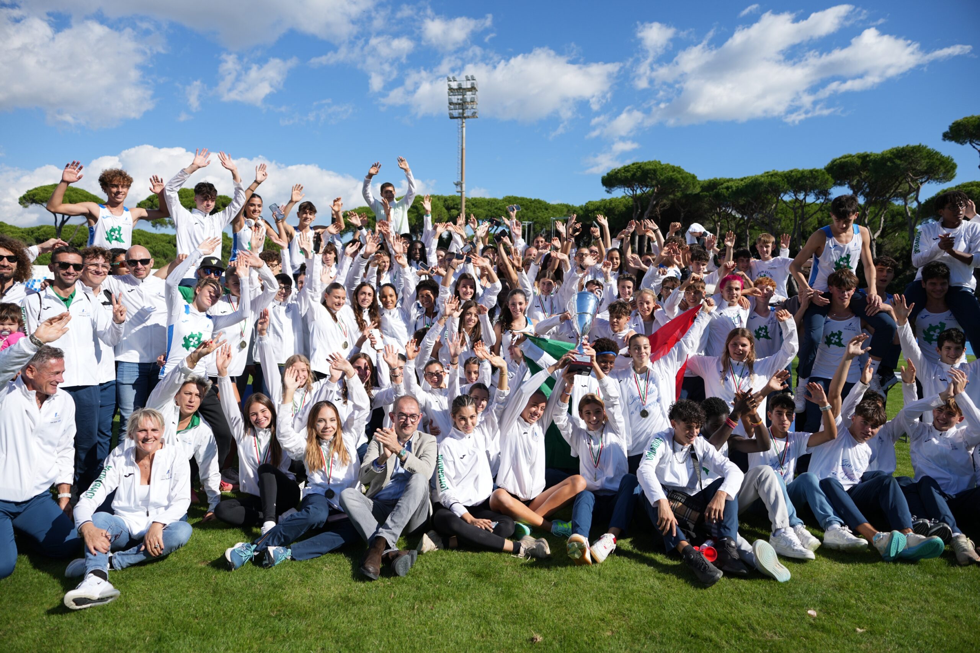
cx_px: 490
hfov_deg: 73.7
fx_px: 653
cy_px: 326
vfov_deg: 53.1
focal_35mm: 24
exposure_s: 1/2000
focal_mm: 24
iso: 100
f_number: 2.8
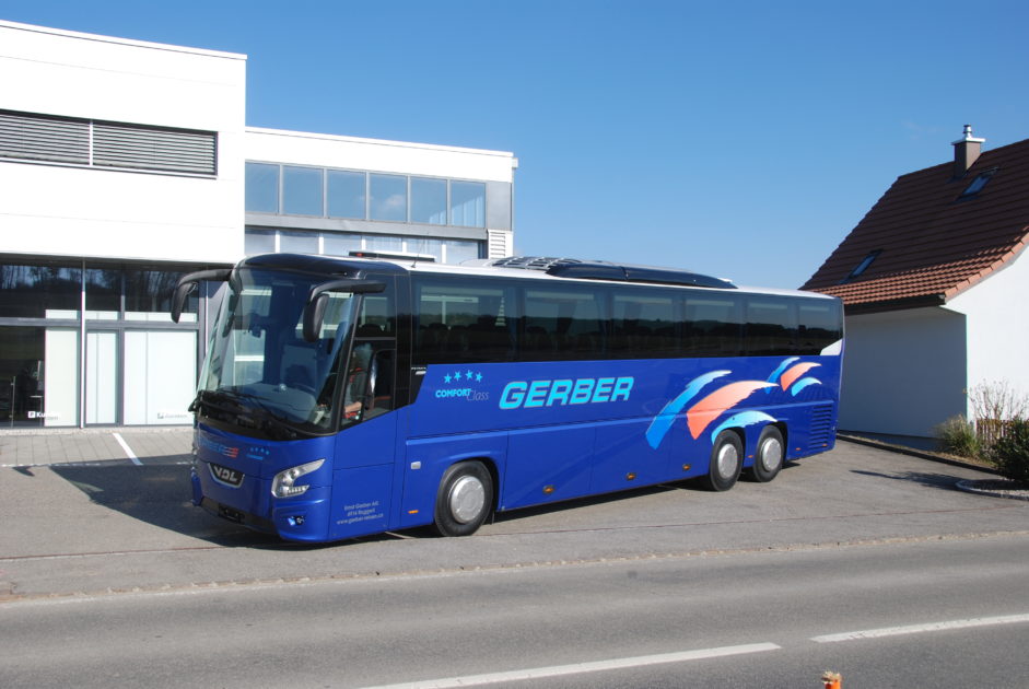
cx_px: 514
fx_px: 1030
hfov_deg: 53.1
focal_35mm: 36
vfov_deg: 37.0
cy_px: 344
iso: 100
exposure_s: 1/250
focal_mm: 24
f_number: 8
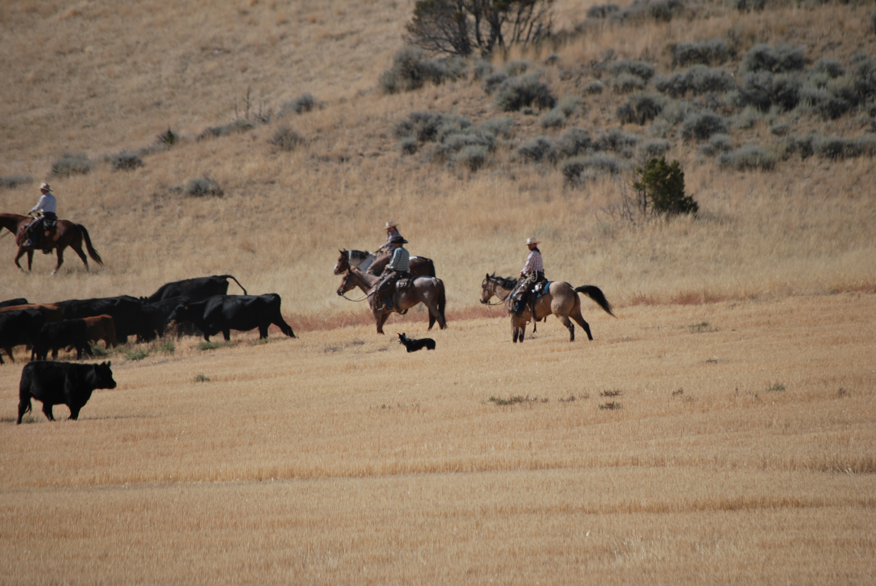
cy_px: 293
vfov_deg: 4.6
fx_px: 7309
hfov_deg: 6.9
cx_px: 438
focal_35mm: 300
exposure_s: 1/640
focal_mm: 200
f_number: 5.6
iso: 100
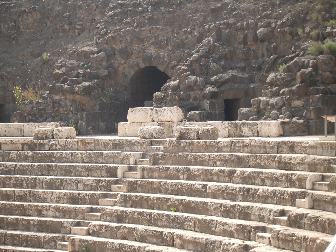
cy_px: 126
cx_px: 168
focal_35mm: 105
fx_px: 1019
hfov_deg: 18.7
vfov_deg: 14.1
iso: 80
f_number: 4.8
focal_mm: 17.4
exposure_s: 1/200
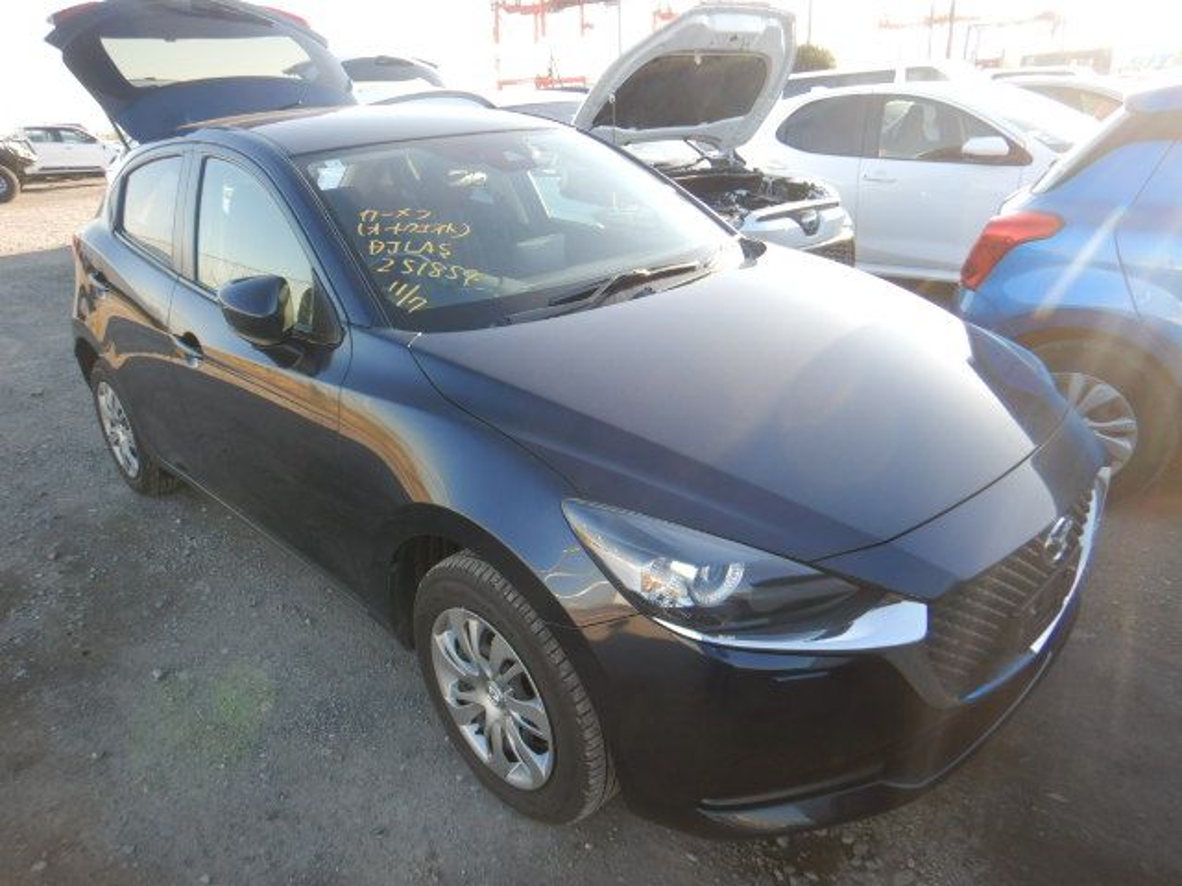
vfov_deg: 56.8
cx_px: 591
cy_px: 443
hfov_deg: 71.6
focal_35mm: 24
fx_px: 820
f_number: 2.8
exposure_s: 1/250
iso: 125
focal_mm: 4.3
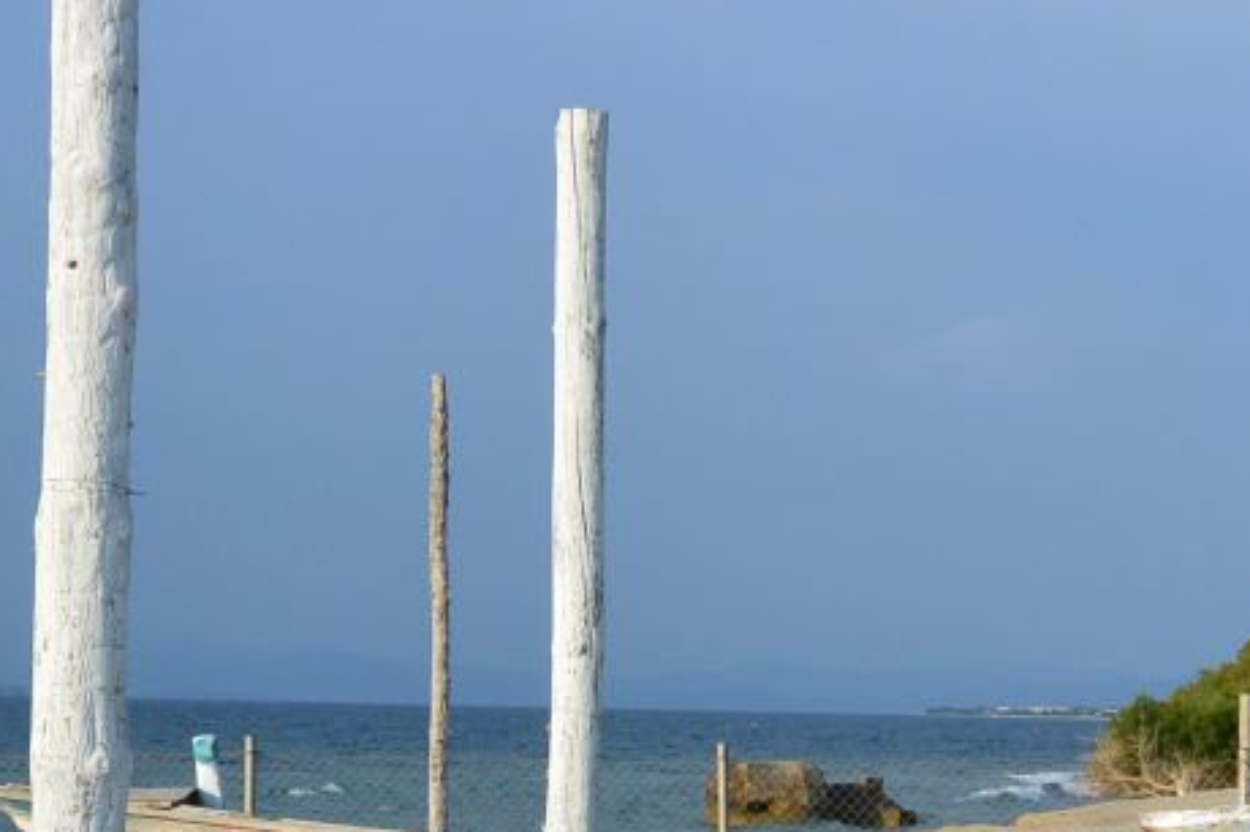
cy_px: 790
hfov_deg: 19.8
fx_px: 3574
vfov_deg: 13.1
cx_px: 726
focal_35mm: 103
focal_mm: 14
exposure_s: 1/800
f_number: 5
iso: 160
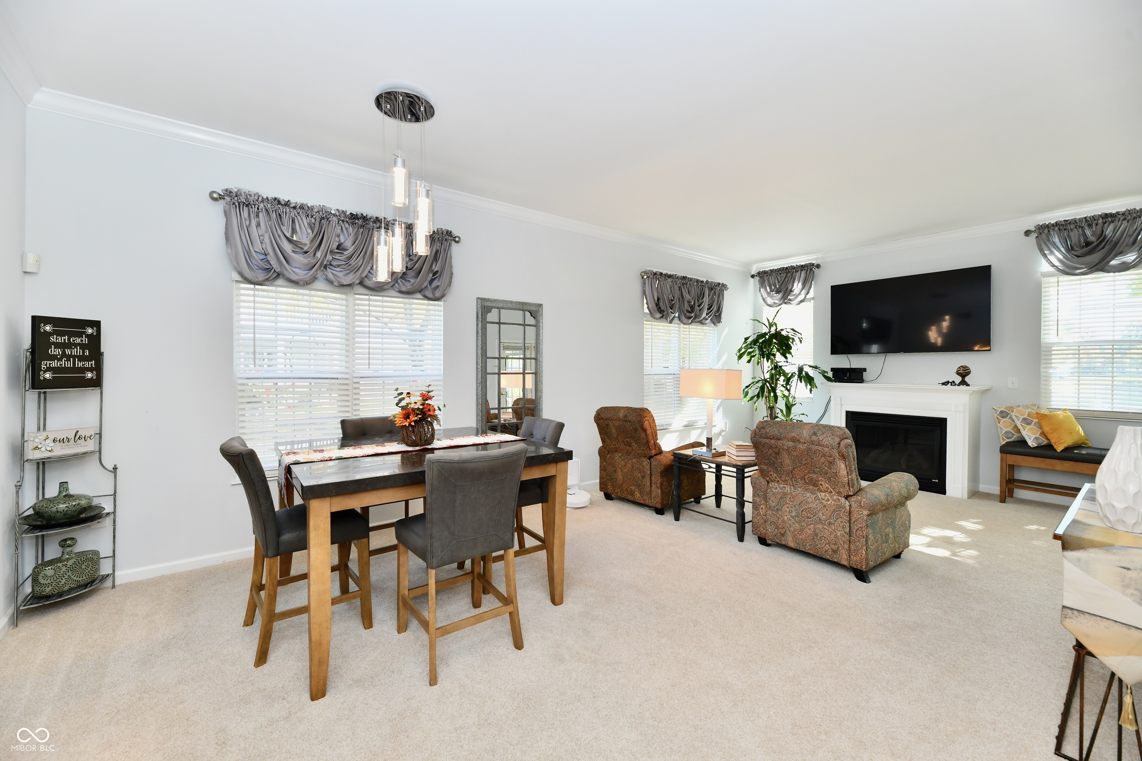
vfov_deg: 81.2
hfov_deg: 104.3
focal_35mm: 14
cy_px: 380
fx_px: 444
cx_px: 571
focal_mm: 14
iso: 640
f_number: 6.3
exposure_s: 1/100
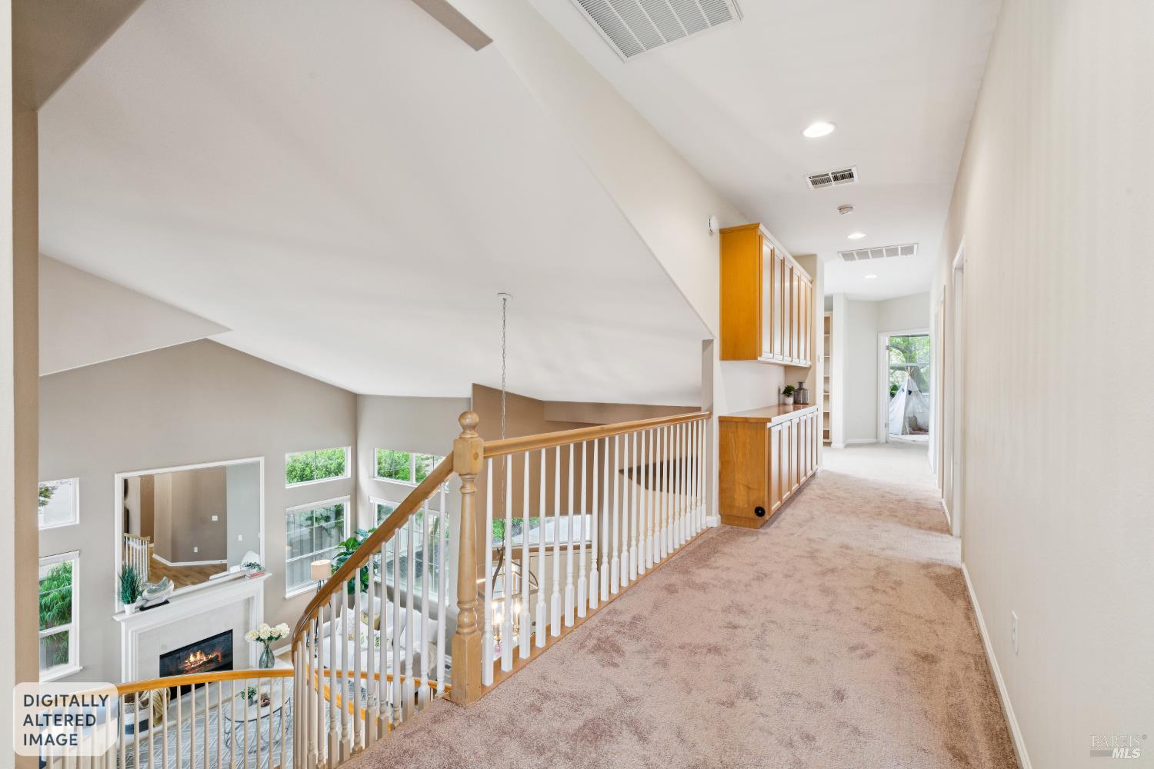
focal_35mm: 16
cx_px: 577
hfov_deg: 96.7
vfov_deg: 73.7
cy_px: 384
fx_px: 513
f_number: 11
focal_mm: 16
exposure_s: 1/4
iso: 320
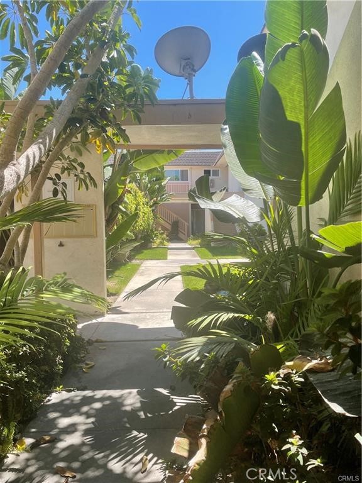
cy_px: 242
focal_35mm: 26
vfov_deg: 67.3
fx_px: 363
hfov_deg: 53.1
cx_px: 181
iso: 32
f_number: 1.6
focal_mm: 4.2
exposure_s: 1/932
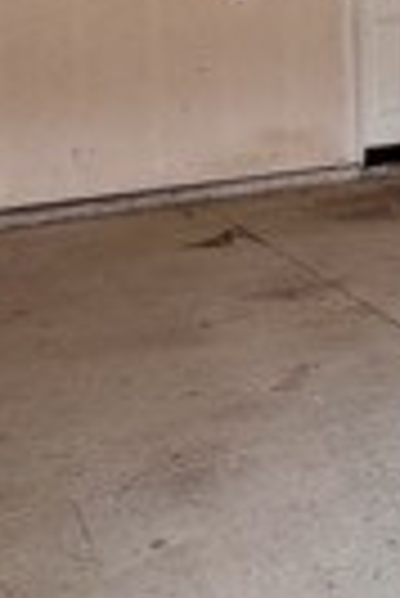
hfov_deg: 18.1
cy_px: -67
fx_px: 1164
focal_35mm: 70
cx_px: 535
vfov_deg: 26.4
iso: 64
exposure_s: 1/120
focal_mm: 2.22
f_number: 2.2
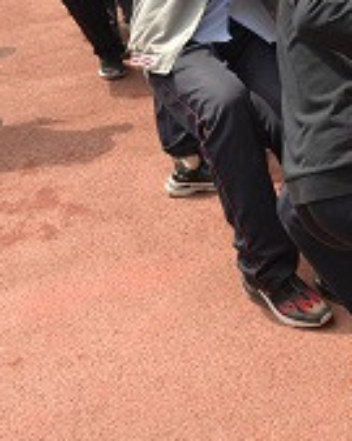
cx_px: 245
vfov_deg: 22.3
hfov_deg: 19.1
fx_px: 1043
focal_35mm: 80
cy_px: -65
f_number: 3.2
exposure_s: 1/4000
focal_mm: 24
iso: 400
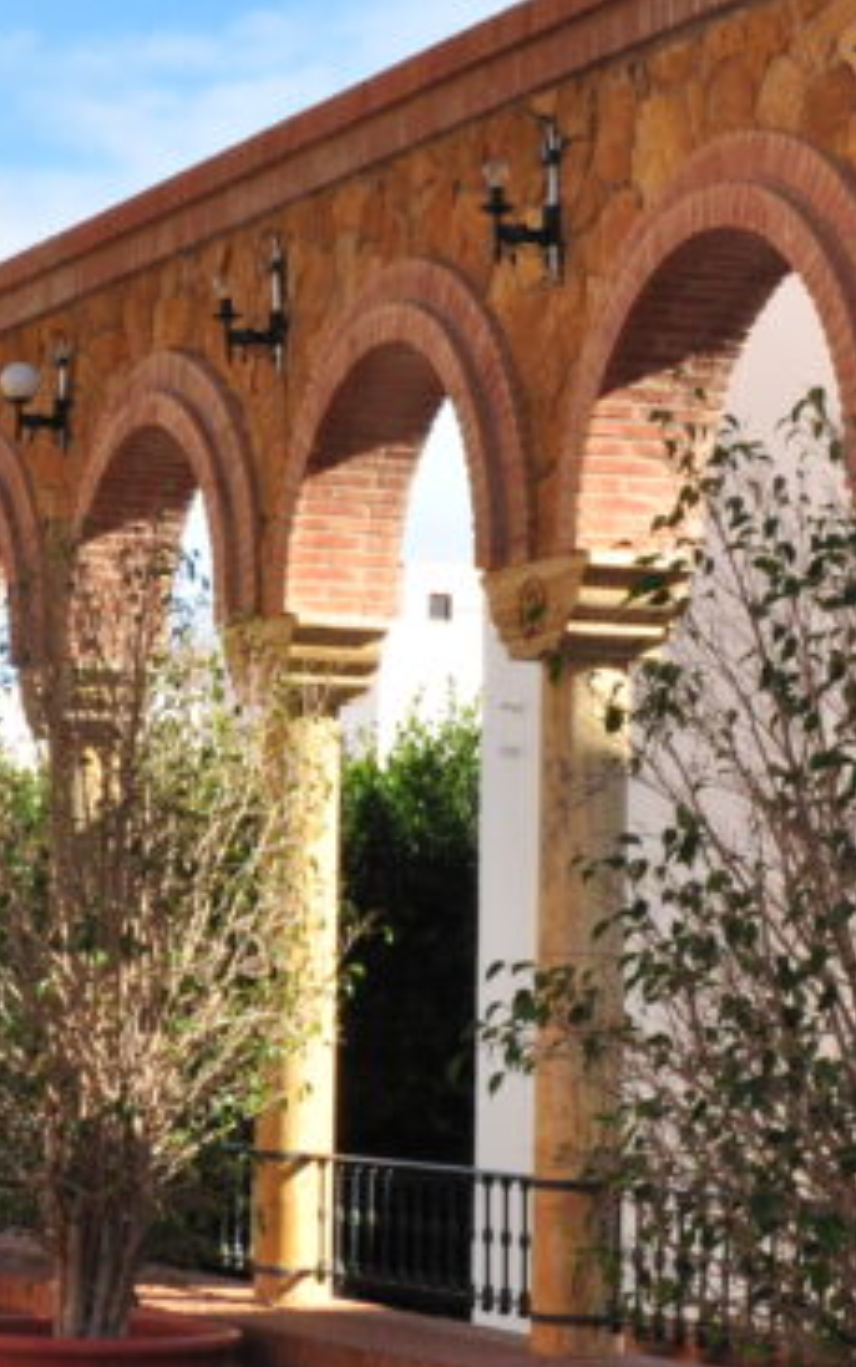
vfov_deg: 18.8
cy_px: 792
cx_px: 871
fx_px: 4140
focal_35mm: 111
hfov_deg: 11.7
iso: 500
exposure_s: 1/200
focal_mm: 26
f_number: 20
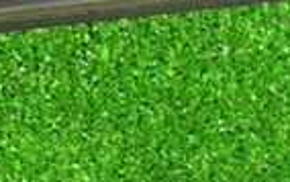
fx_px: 886
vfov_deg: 10.6
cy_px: -194
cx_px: -18
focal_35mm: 112
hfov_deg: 18.0
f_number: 2
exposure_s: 1/20
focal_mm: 4.5
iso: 800
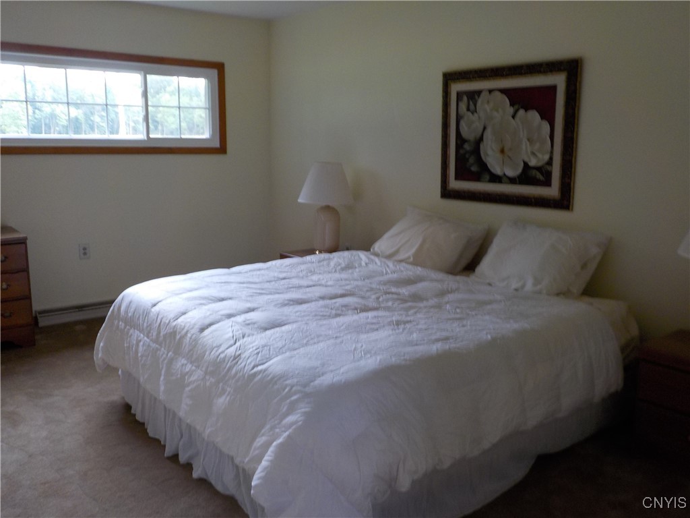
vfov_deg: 46.8
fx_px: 598
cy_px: 259
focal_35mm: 30
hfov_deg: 60.0
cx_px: 345
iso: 140
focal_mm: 4.1
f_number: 3.3
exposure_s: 1/30
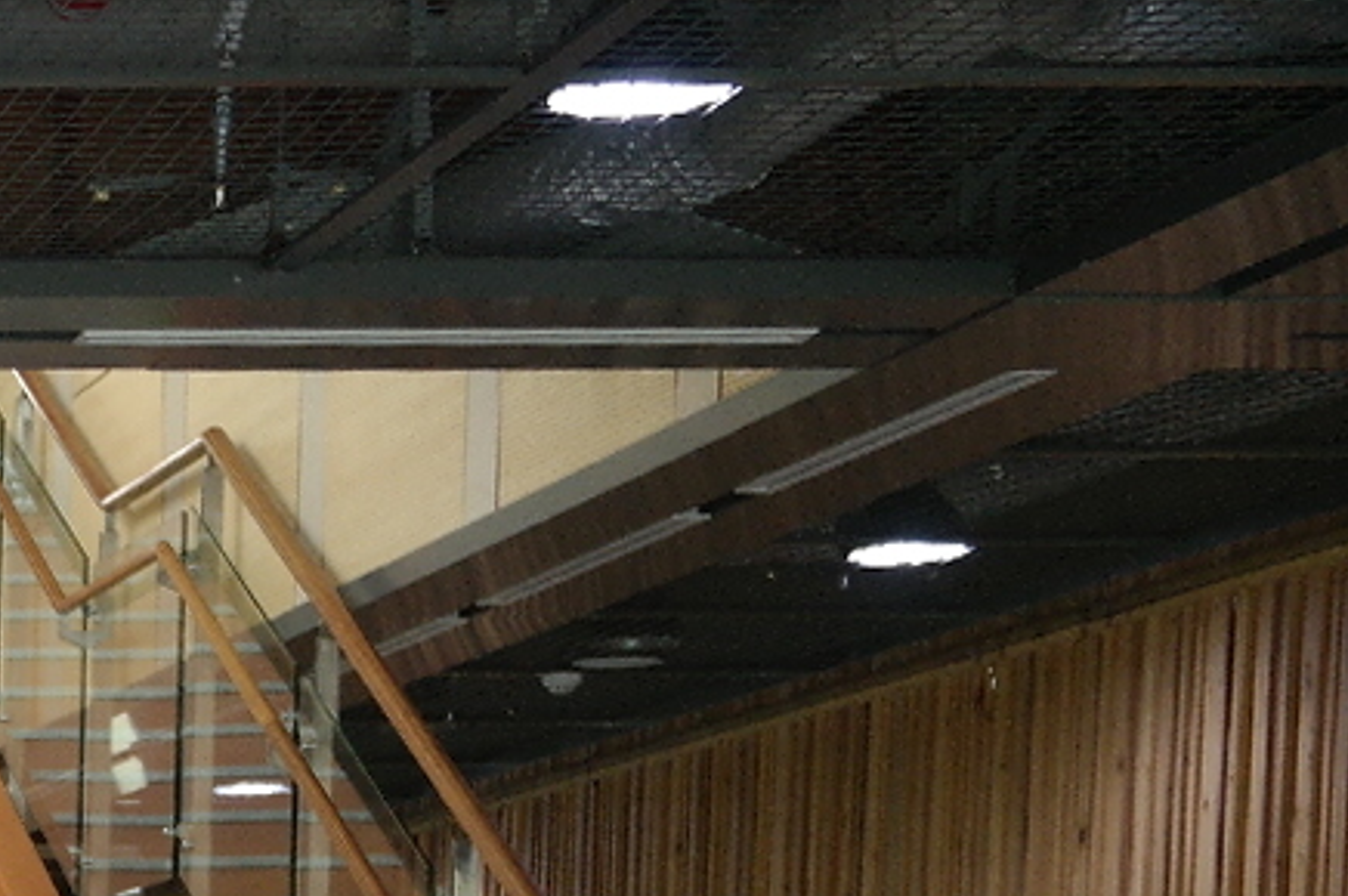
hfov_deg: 15.0
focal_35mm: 119
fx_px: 4452
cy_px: 1777
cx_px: -1076
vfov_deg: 10.6
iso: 400
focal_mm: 20
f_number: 3.5
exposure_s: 1/40
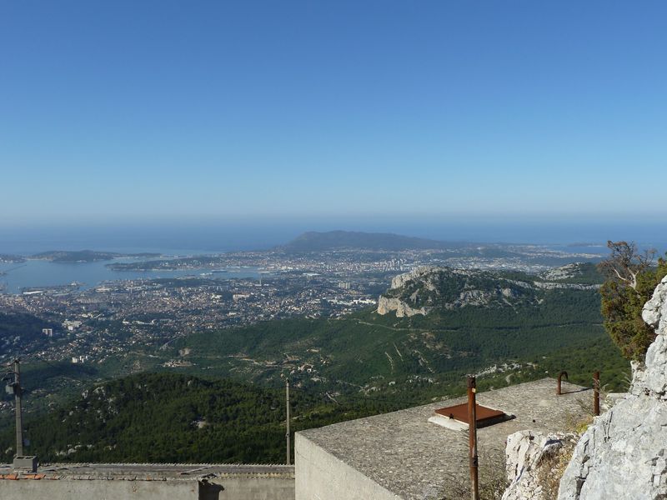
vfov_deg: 44.2
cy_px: 250
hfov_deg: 56.8
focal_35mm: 32
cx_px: 334
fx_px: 617
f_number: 5.6
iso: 80
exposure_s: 1/500
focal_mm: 5.3
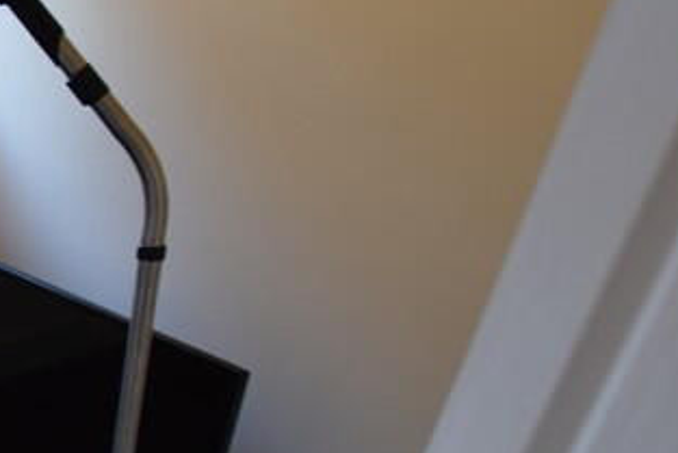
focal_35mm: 49
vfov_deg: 26.5
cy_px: 422
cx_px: -364
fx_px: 923
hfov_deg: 26.9
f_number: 3.5
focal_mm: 10
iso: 100
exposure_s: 1/13
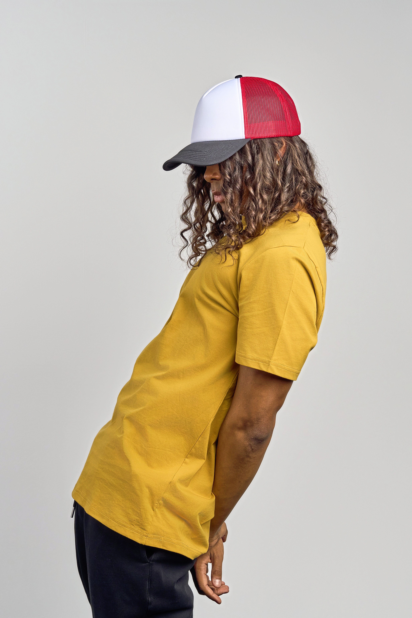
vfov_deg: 27.0
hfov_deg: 18.2
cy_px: 309
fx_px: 1287
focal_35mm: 75
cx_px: 206
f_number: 9
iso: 320
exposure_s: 1/160
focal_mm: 50
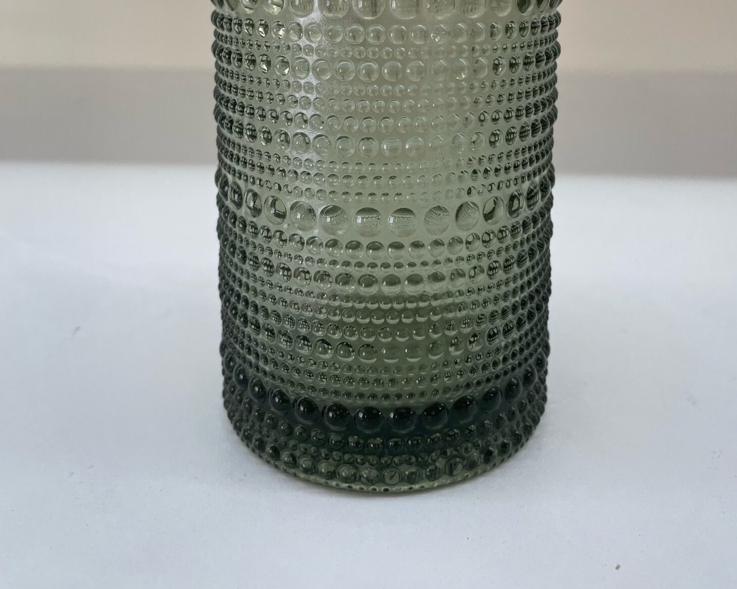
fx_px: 763
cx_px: 378
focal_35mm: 35
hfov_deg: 51.5
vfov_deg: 39.8
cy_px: 84
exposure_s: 1/120
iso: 125
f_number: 1.6
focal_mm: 4.2
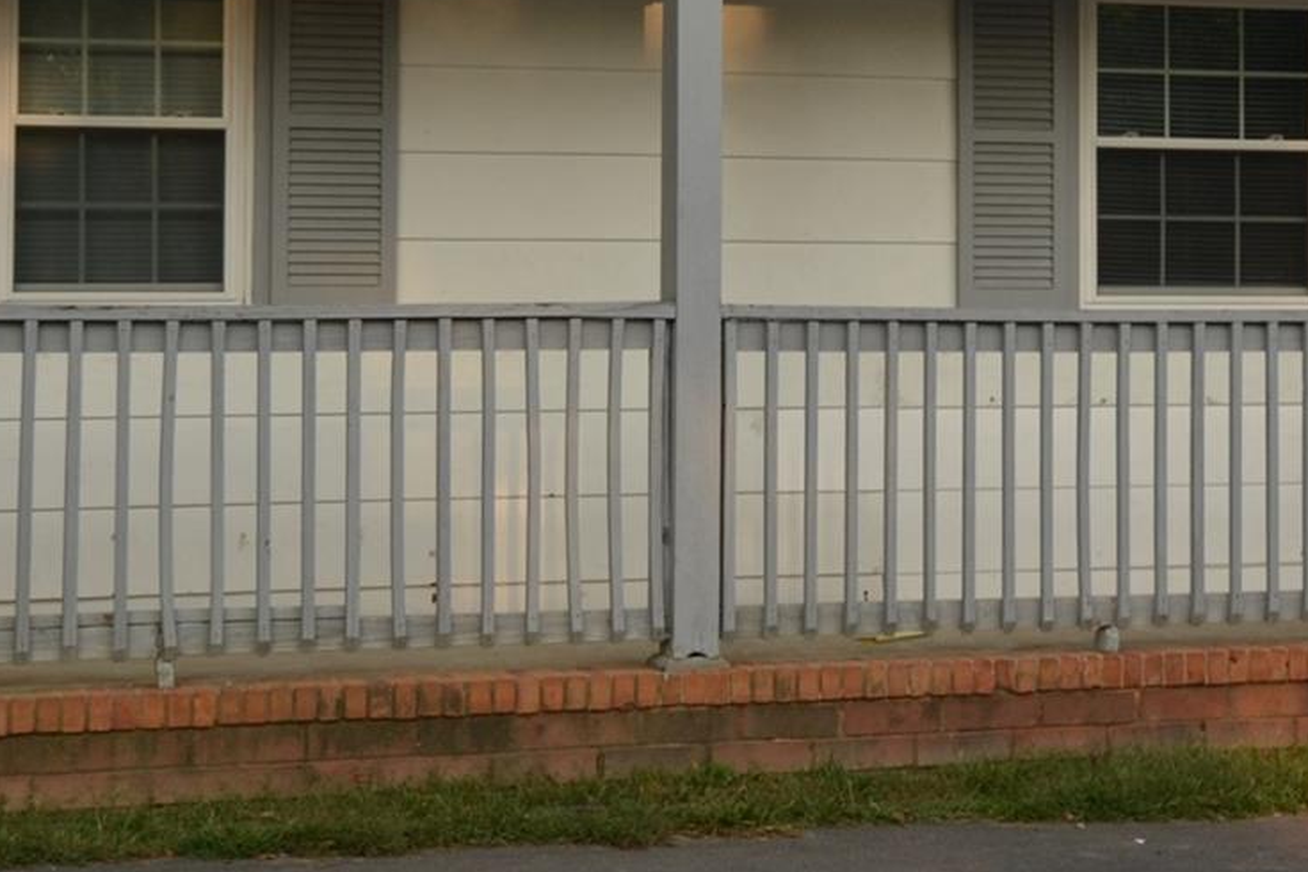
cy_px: 195
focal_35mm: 92
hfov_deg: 22.0
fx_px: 3342
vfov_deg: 14.8
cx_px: 890
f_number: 5.6
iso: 125
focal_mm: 22
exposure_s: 1/125
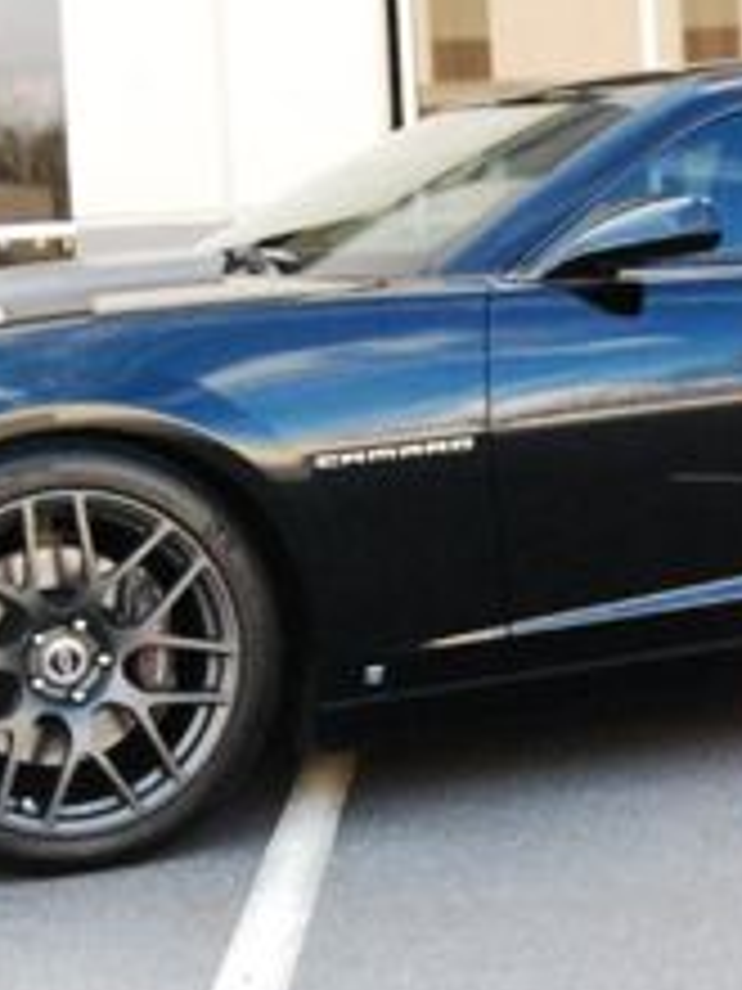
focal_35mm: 84
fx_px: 2401
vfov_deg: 23.3
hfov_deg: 17.4
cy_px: 508
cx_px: 589
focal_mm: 20
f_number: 5.6
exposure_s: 1/800
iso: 1600
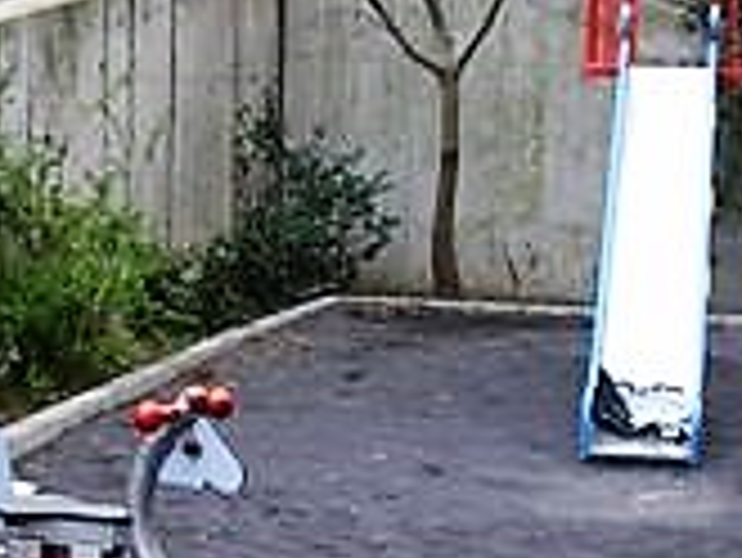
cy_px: 414
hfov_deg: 21.2
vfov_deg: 16.0
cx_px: 207
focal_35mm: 92
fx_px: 1973
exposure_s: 1/125
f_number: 2.7
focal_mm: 6.2
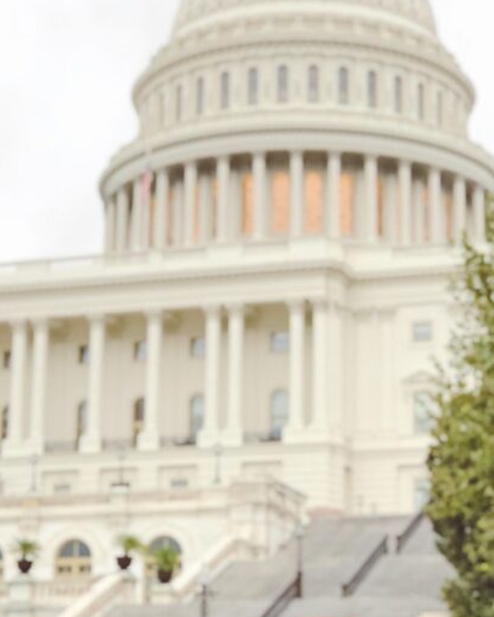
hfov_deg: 15.2
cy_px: 340
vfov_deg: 19.0
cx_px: 265
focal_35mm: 101
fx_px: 1846
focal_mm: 6
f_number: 2.4
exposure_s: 1/60
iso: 100
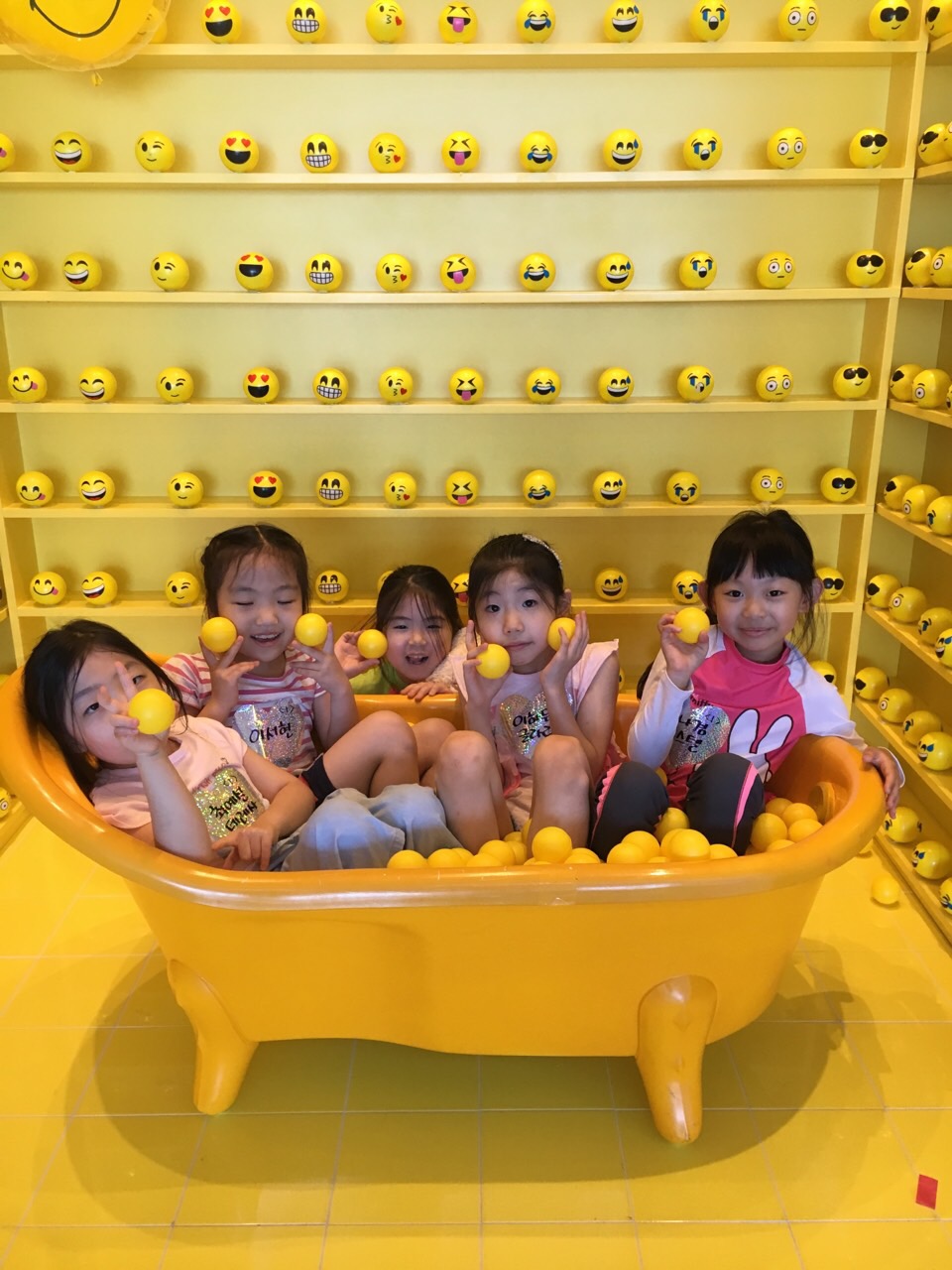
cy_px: 635
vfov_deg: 61.7
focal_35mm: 29
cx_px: 476
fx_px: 1063
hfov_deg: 48.2
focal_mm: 4.15
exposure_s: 1/30
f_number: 2.2
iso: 40
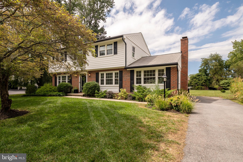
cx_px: 122
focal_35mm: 19
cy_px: 81
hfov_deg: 86.9
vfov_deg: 64.5
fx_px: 128
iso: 400
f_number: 16
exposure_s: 1/320
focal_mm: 19
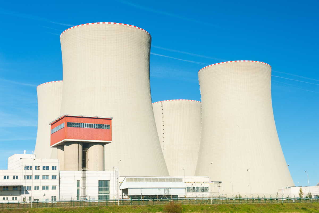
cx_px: 160
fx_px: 514
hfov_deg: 34.5
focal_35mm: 58
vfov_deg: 23.4
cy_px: 106
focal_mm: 58
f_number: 11
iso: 200
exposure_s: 1/320
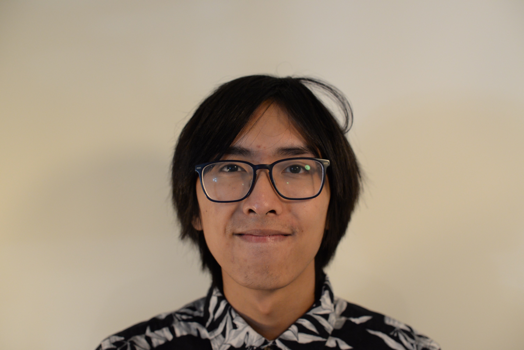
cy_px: 175
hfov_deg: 39.6
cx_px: 262
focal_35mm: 50
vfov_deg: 27.0
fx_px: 728
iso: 2500
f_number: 4
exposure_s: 1/160
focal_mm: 50
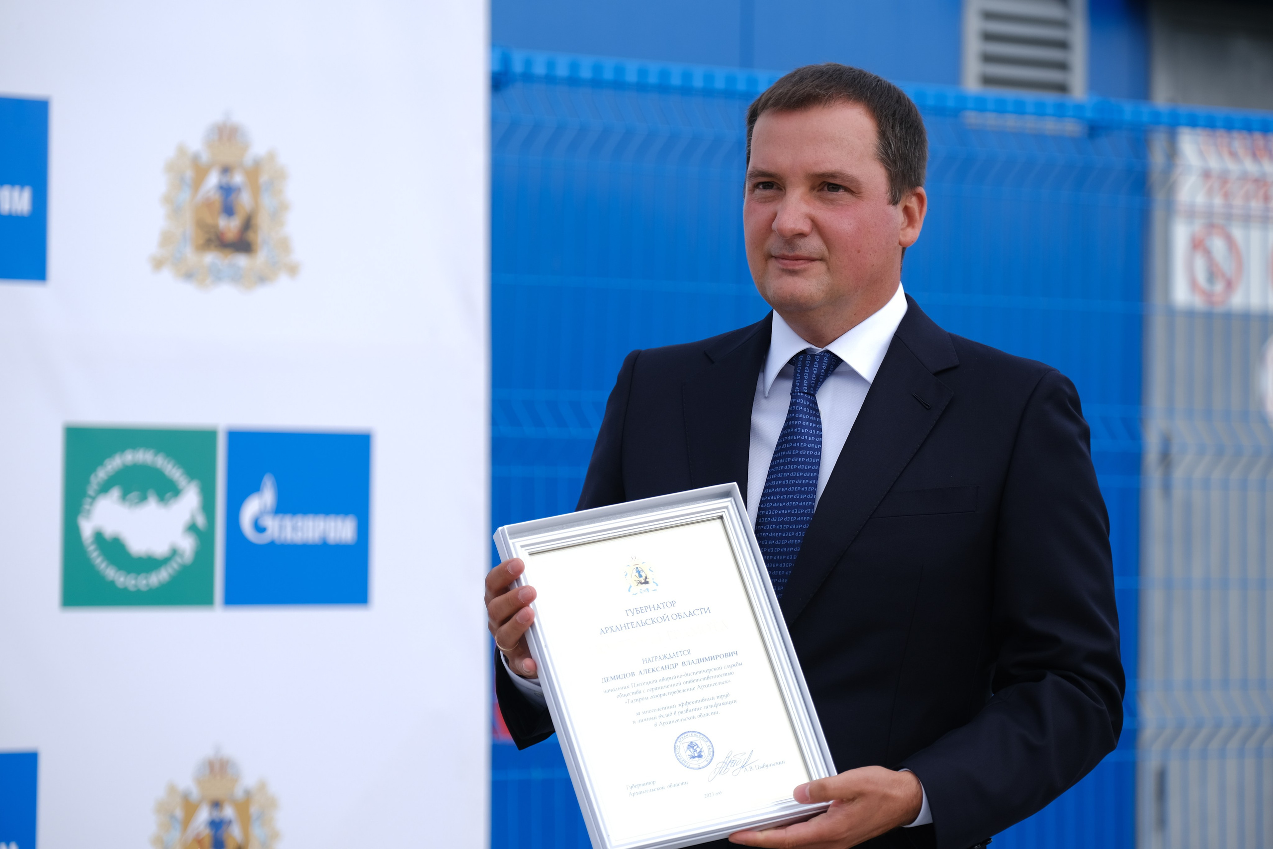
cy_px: 424
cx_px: 636
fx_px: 4455
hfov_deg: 16.3
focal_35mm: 126
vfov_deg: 10.9
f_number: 2.8
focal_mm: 83.8
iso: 80
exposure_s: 1/680
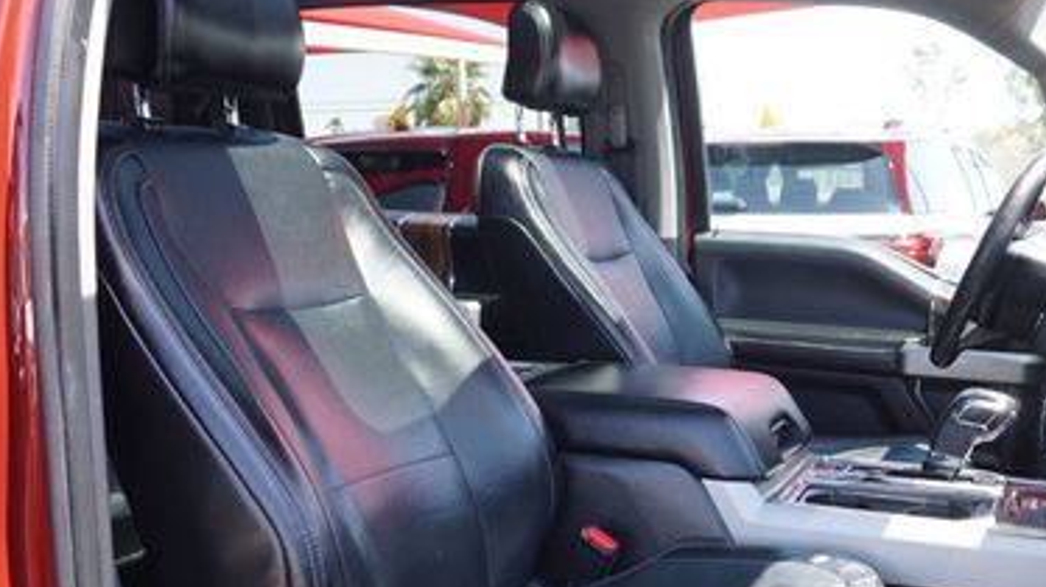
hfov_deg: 47.2
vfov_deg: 27.4
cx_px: 612
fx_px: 1192
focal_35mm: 43
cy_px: 408
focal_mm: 16
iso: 100
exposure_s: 1/60
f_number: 4.5
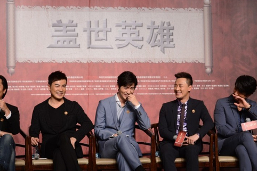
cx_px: 109
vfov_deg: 14.7
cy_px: 109
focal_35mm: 93
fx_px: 664
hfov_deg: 21.9
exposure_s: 1/250
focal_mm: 70
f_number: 4
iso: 800
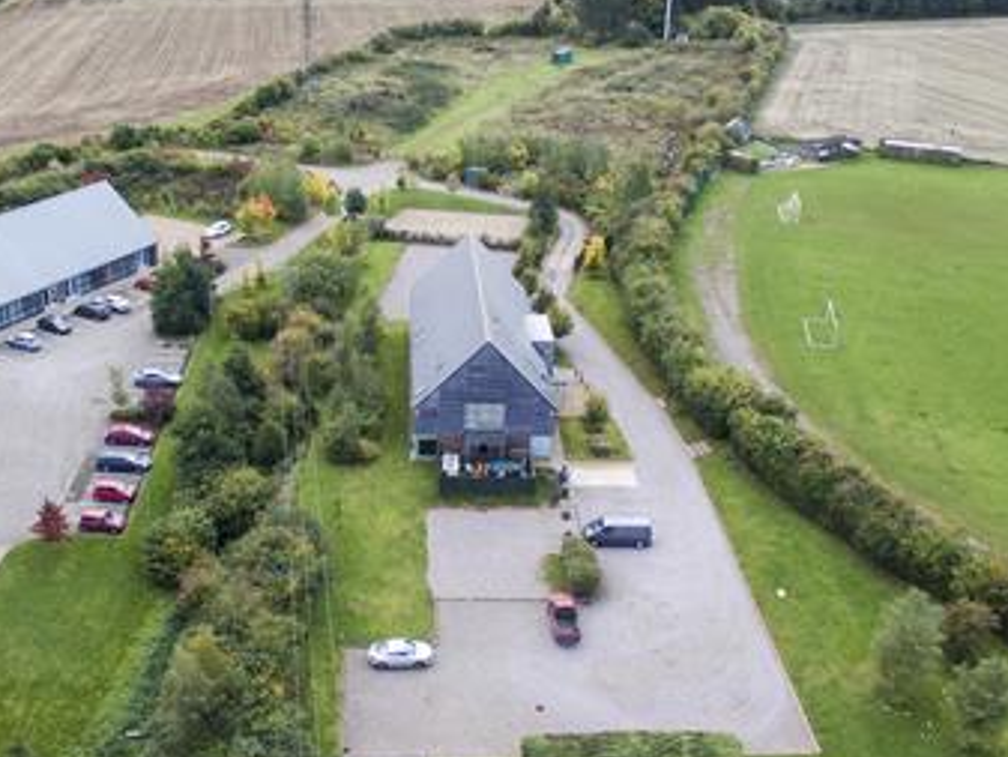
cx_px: 368
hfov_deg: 48.4
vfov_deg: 37.7
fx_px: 1107
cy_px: 410
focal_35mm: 38
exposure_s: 1/190
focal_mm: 3.61
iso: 100
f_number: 2.8
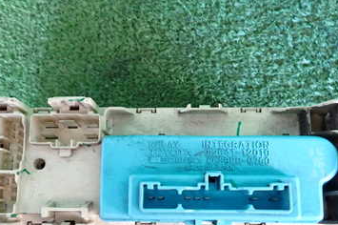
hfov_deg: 44.5
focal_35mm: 44
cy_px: 129
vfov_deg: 30.4
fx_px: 413
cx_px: 156
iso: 640
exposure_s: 1/30
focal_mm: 4.5
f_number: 2
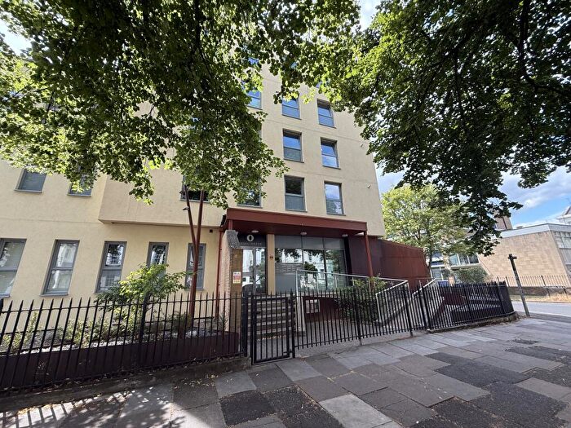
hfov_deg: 102.1
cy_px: 214
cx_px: 286
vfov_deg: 85.7
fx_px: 231
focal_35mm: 14
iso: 64
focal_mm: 2.22
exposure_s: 1/403
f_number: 2.2
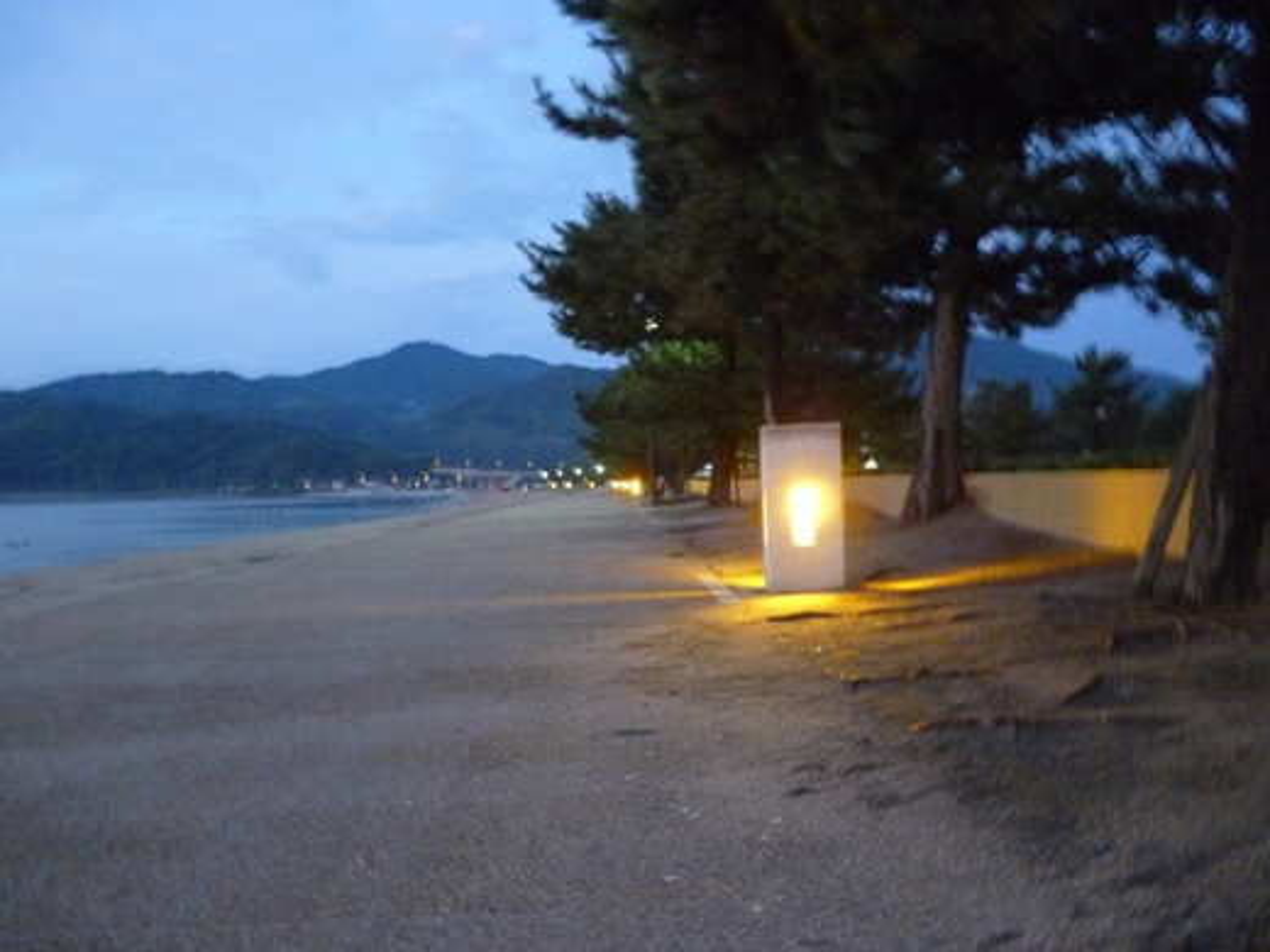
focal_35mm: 28
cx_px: 635
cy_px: 476
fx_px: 1027
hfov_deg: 63.4
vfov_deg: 49.7
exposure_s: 1/4
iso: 640
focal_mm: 5
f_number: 3.1
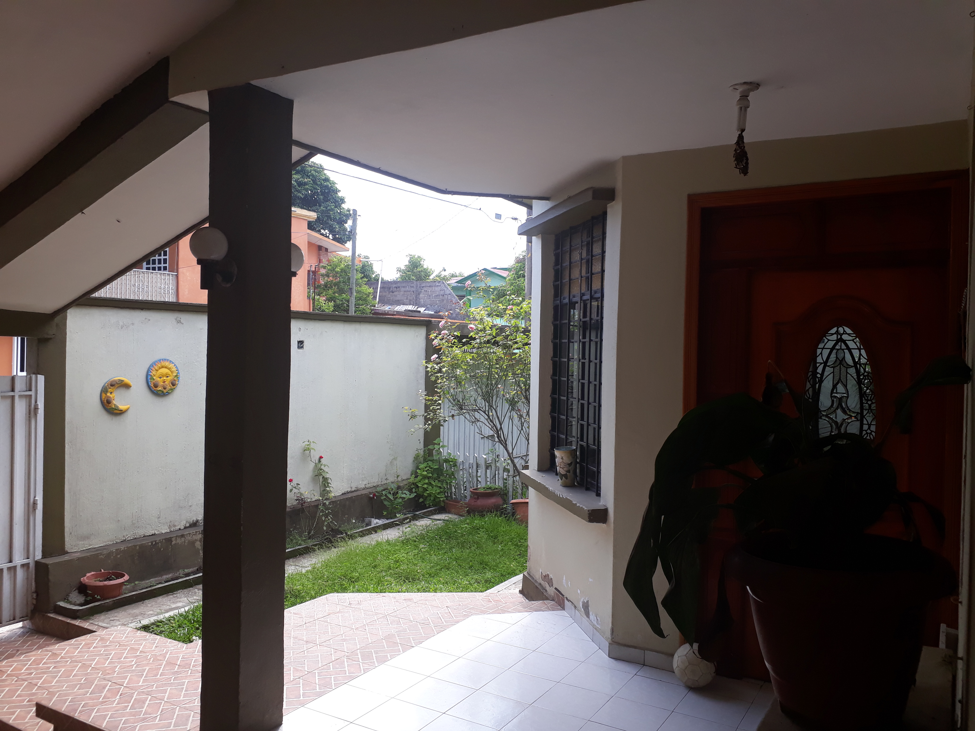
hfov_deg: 65.3
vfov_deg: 51.4
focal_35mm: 27
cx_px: 488
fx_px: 760
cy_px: 366
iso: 40
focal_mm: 3.6
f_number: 1.9
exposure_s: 1/253
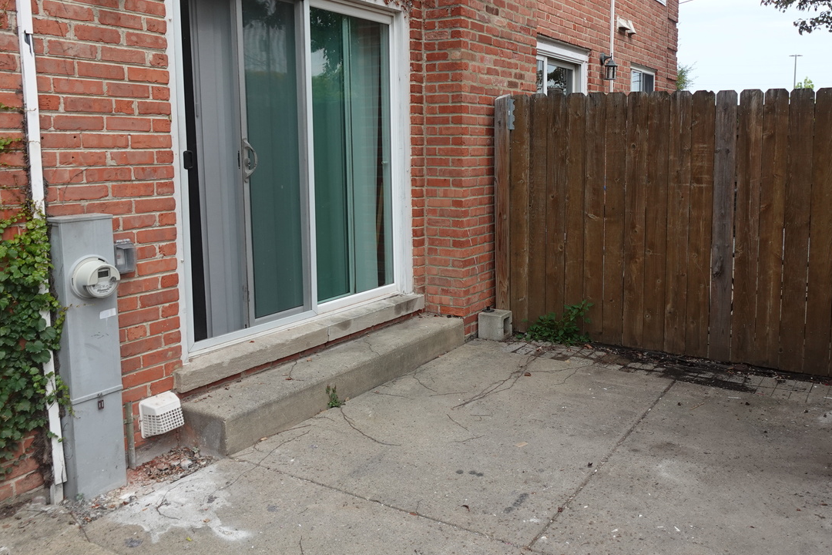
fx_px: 693
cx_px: 510
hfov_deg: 61.3
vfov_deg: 43.3
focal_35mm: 30
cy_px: 212
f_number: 2
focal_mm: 7.6
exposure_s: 1/1250
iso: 125
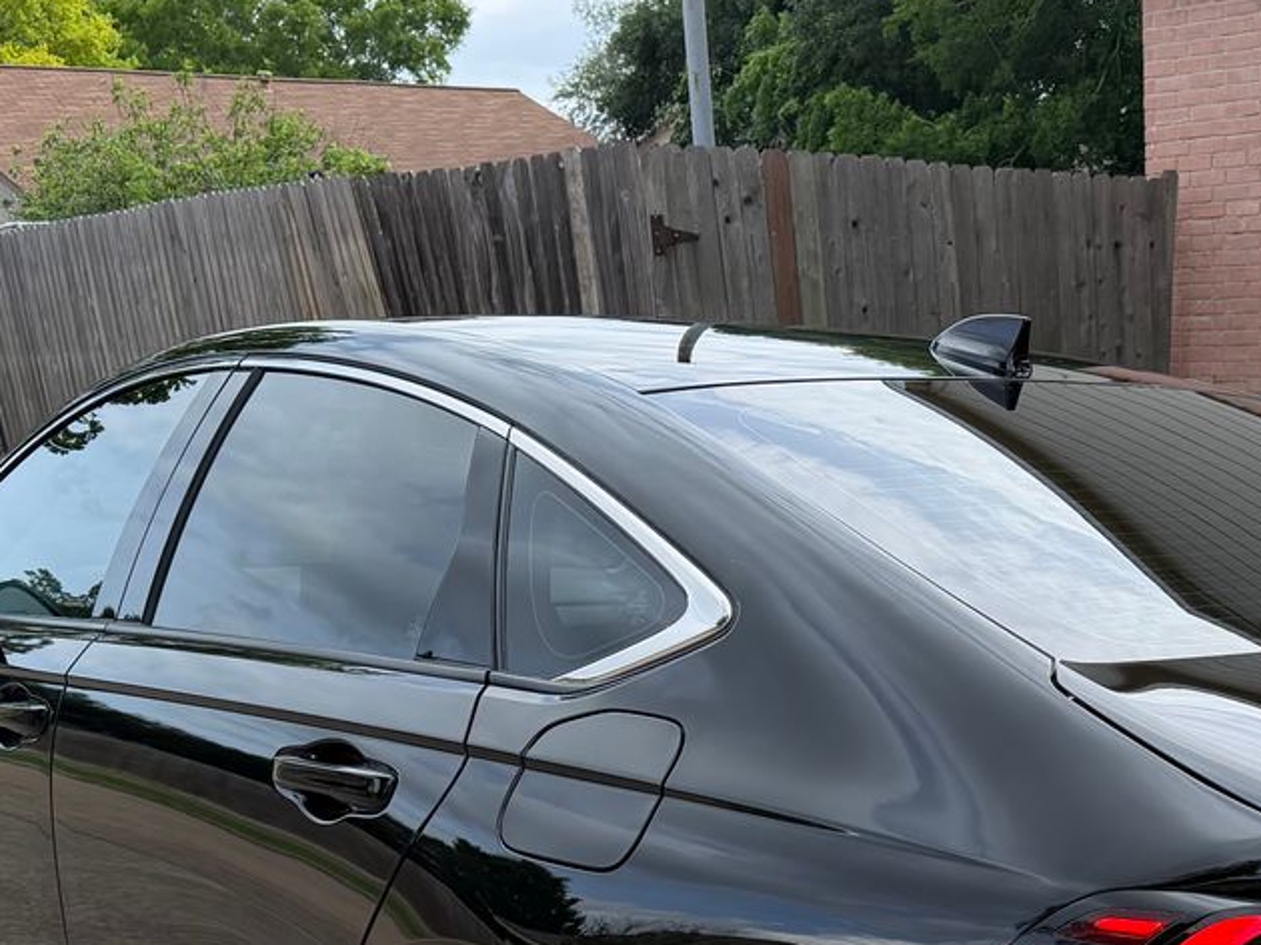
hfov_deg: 30.6
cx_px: 1067
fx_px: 2221
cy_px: 987
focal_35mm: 61
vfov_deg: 22.9
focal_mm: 6.76
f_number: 1.78
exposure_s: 1/1337
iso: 100
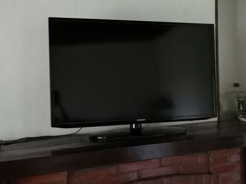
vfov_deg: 36.8
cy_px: 92
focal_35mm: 39
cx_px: 123
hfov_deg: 47.9
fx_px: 277
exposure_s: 1/16.7
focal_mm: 5.56
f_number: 1.6
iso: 2500
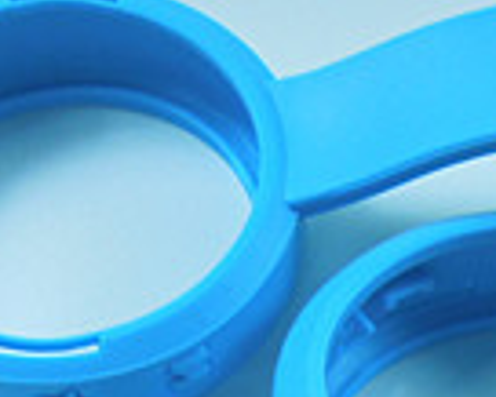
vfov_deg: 6.5
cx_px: 522
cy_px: 1002
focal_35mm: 224
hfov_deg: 8.6
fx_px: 3291
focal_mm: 7
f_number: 3.8
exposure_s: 1/80
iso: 100
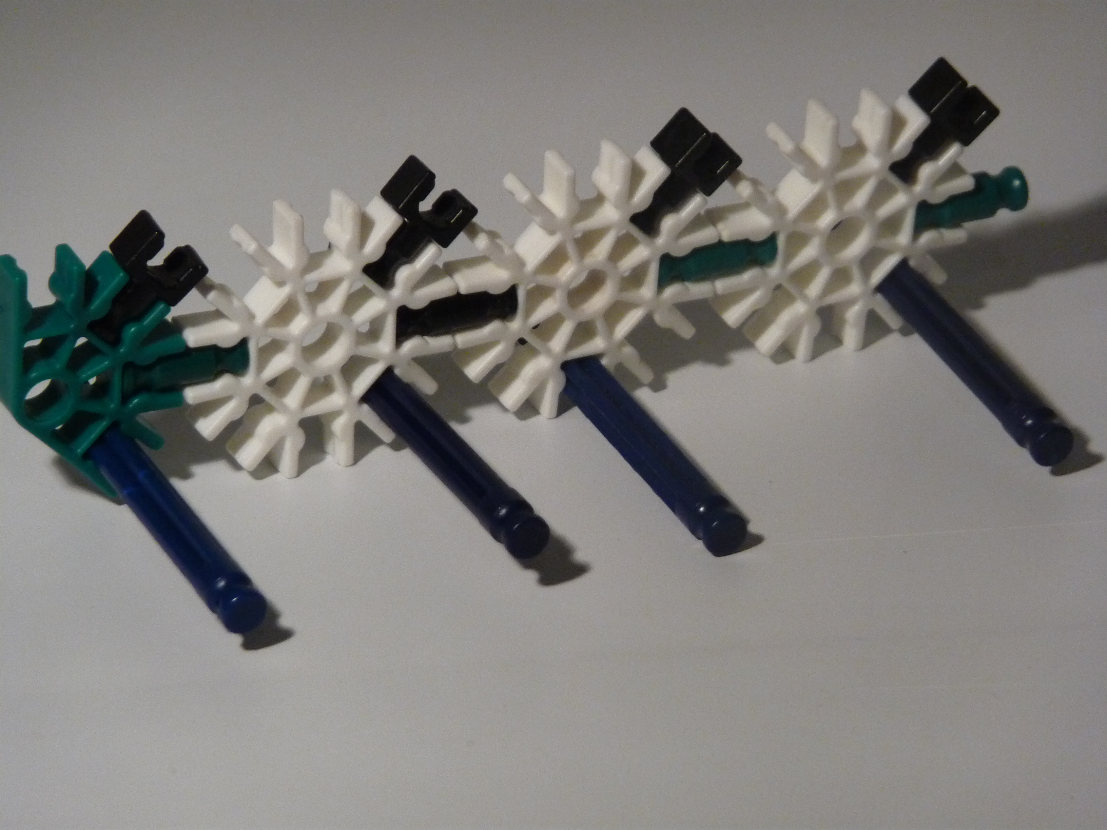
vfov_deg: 5.8
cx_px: 554
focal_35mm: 256
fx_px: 8187
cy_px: 415
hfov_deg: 7.7
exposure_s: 1/50
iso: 400
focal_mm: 44
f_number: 4.9
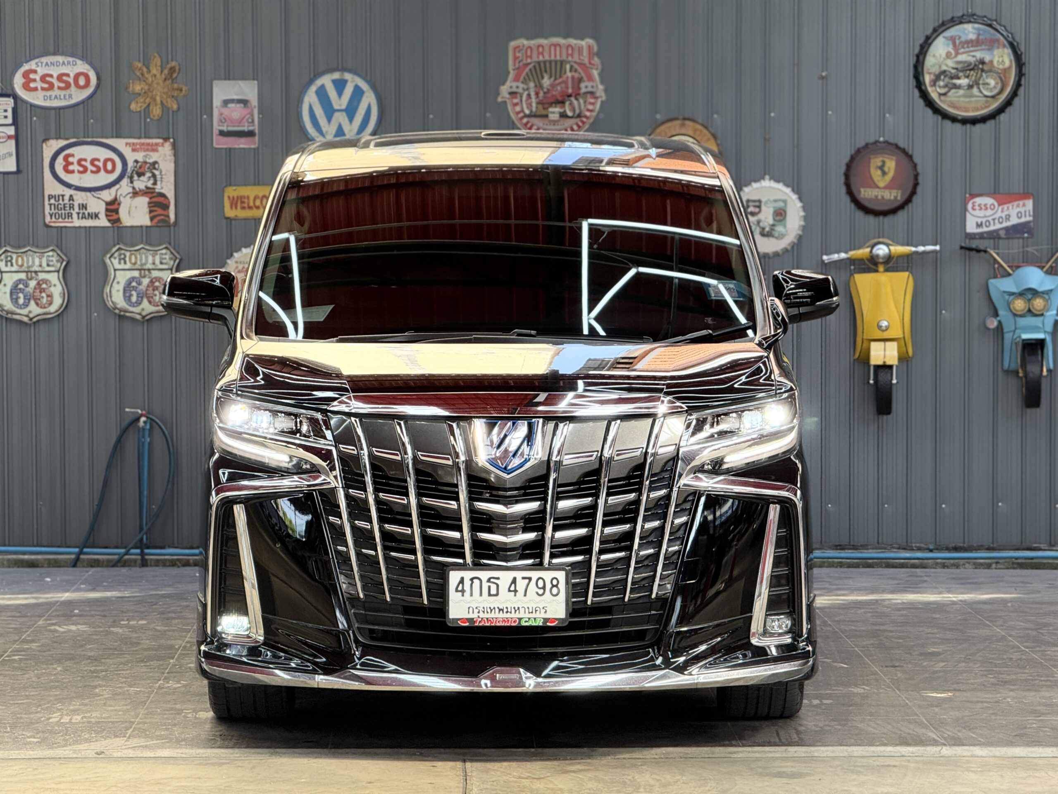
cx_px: 529
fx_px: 3668
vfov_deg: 12.3
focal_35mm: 120
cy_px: 397
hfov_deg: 16.4
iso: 100
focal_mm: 15.66
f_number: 2.8
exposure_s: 1/99
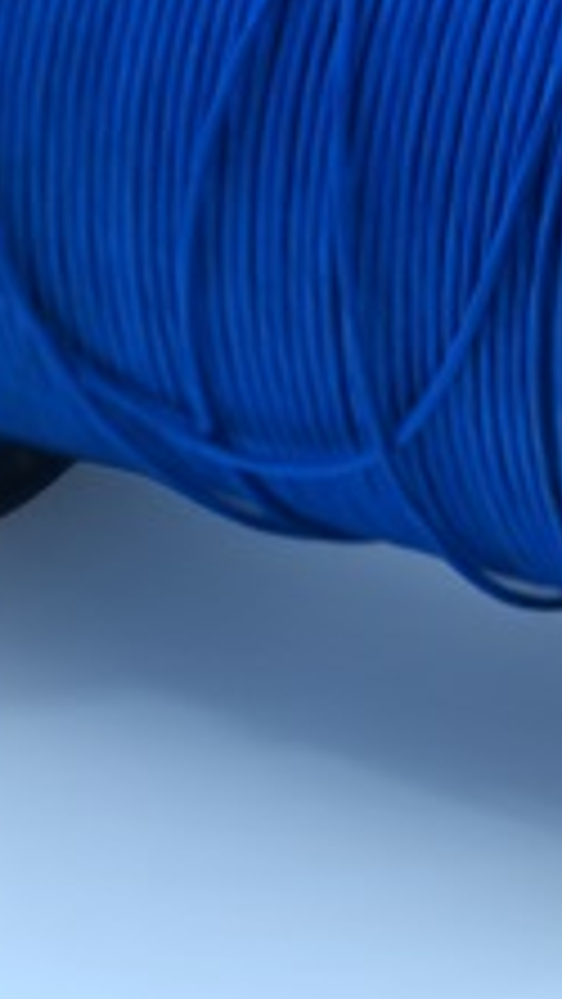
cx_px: 427
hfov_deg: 6.2
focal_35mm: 195
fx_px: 5162
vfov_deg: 11.0
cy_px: 133
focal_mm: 59
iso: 400
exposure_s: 1/125
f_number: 7.1
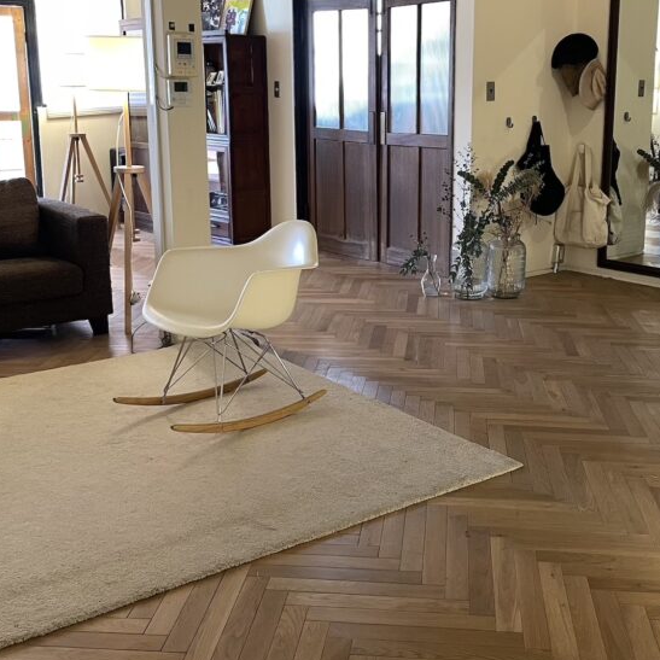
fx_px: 928
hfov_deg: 39.0
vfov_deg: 39.1
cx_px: 398
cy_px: 280
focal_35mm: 43
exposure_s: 1/60
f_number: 1.6
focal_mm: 4.2
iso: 250
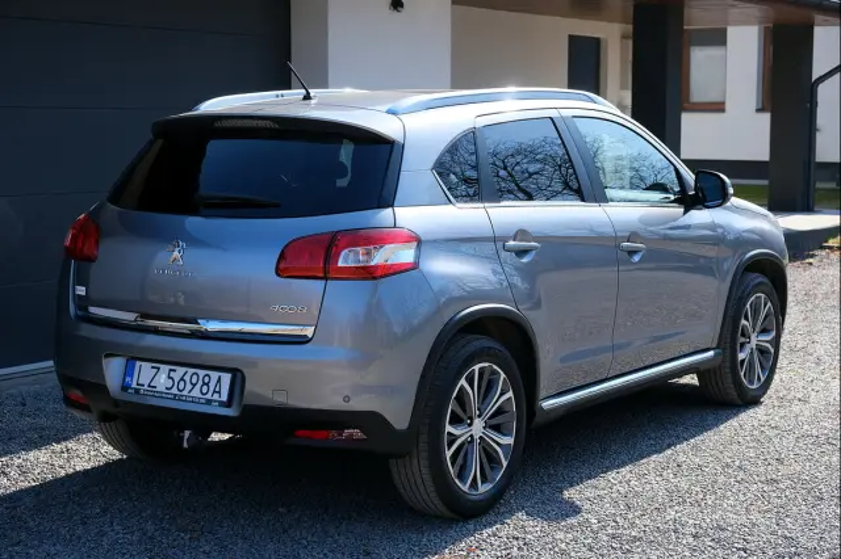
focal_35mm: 67
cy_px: 280
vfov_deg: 20.3
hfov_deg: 30.1
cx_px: 420
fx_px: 1564
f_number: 5.6
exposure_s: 1/420
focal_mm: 44.4
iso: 320
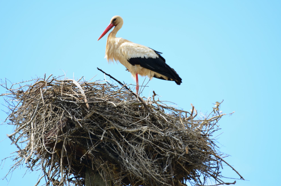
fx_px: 3638
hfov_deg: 4.4
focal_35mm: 467
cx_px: 138
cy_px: 94
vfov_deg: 2.9
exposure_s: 1/250
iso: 100
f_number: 6.3
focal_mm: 300
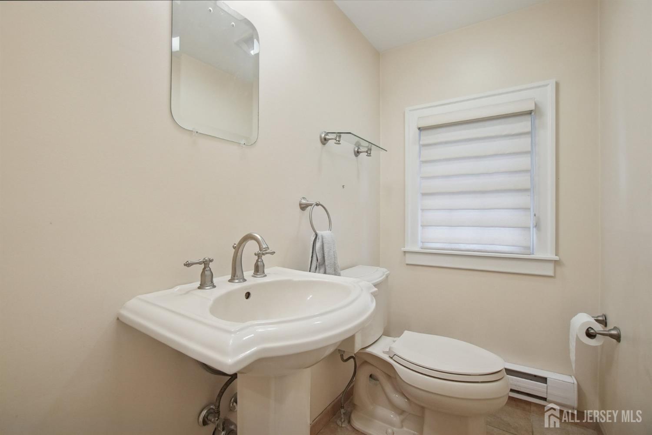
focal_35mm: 15
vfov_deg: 77.3
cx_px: 326
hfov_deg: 100.4
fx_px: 272
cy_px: 218
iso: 1250
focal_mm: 10
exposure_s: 1/50
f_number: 9
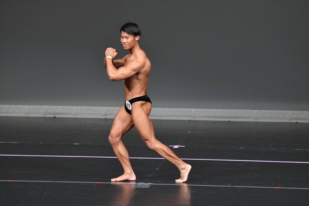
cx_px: 154
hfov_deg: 6.0
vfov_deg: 4.0
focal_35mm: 345
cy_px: 103
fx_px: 2960
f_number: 5.6
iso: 4000
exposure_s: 1/400
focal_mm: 230
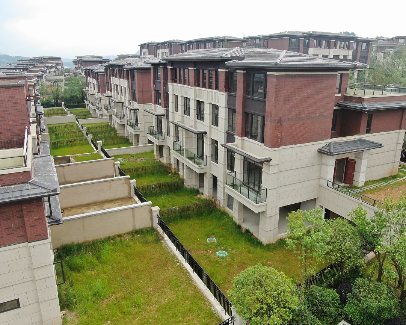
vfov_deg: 54.9
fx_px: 312
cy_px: 158
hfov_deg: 66.0
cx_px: 213
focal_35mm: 26
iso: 100
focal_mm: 4.39
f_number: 2.8
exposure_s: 1/240
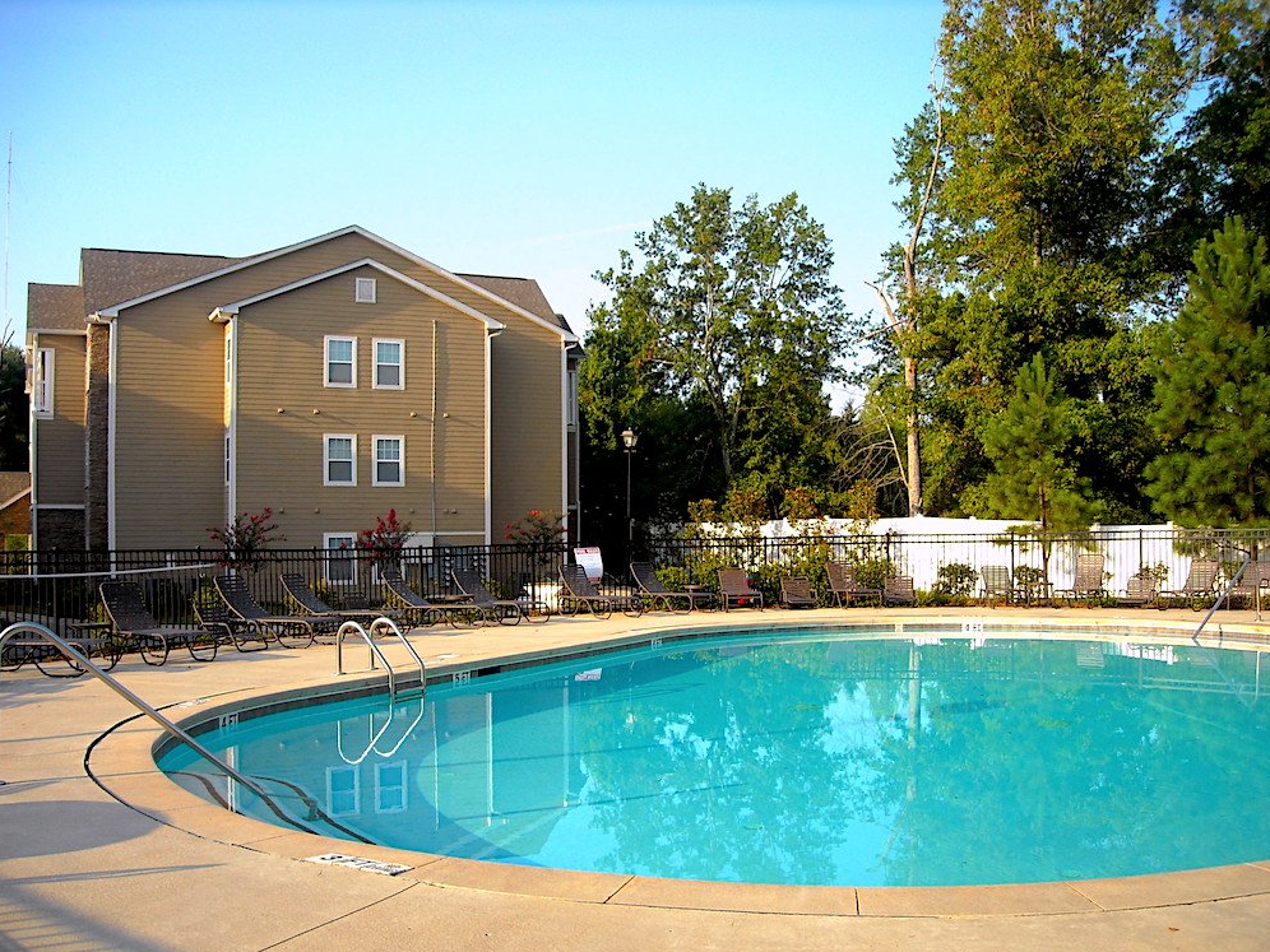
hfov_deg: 51.4
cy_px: 488
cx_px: 624
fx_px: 1321
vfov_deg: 39.7
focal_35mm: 36
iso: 64
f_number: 2.8
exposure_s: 1/353
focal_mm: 5.7
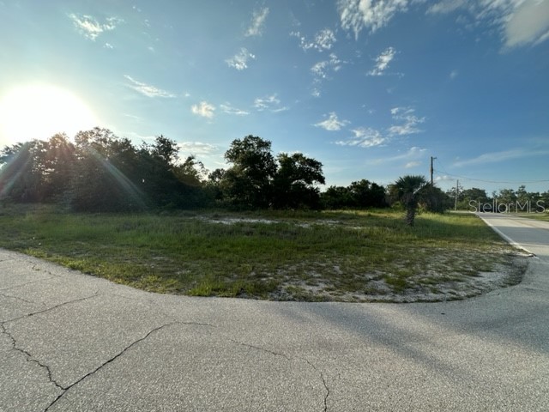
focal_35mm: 14
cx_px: 274
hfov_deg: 102.1
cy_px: 206
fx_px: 222
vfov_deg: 85.7
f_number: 2.2
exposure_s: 1/1531
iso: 40
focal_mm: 2.22
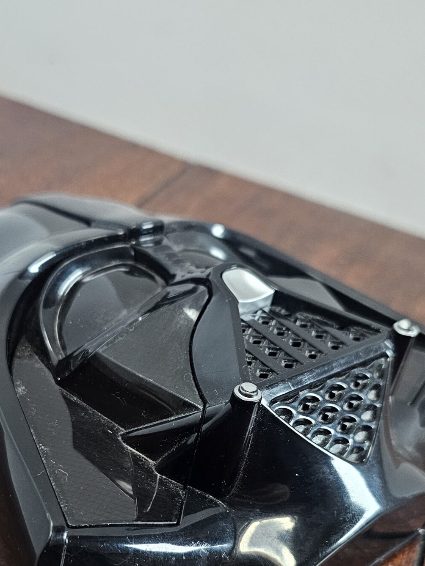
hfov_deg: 32.8
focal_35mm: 44
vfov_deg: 41.5
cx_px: 178
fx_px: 720
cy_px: 432
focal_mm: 6.3
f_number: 1.7
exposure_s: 1/120
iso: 500
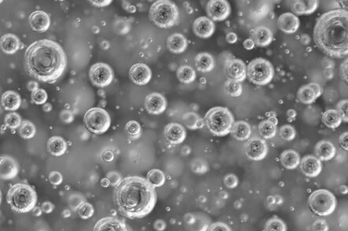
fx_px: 3390
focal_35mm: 351
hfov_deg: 5.9
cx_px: 94
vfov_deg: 3.9
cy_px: 130
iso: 200
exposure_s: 1/125
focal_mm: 135
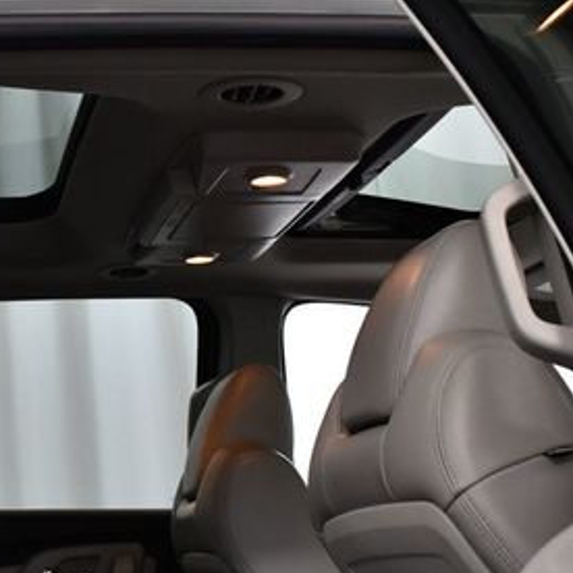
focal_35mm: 71
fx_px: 1330
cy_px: 361
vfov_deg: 24.2
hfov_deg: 23.6
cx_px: 44
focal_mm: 18
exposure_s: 1/125
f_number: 3.5
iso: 1000
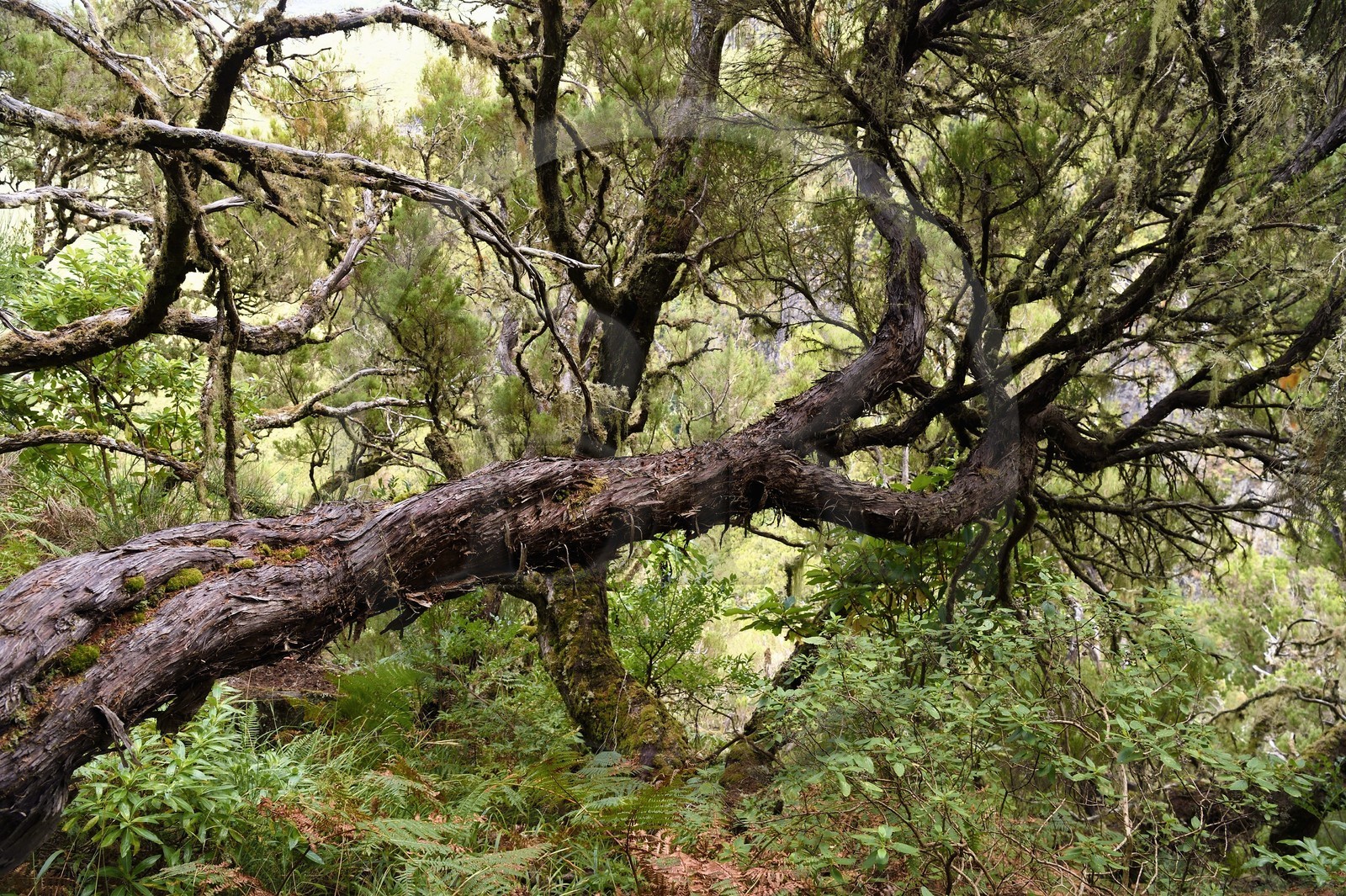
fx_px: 897
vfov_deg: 53.1
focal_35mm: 24
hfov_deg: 73.8
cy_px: 448
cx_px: 673
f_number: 8
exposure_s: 1/50
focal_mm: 24
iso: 200
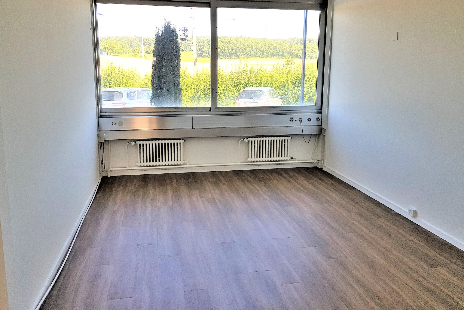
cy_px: 137
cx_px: 231
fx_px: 361
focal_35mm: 28
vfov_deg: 46.3
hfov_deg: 65.5
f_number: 1.7
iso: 40
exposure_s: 1/427
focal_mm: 4.2
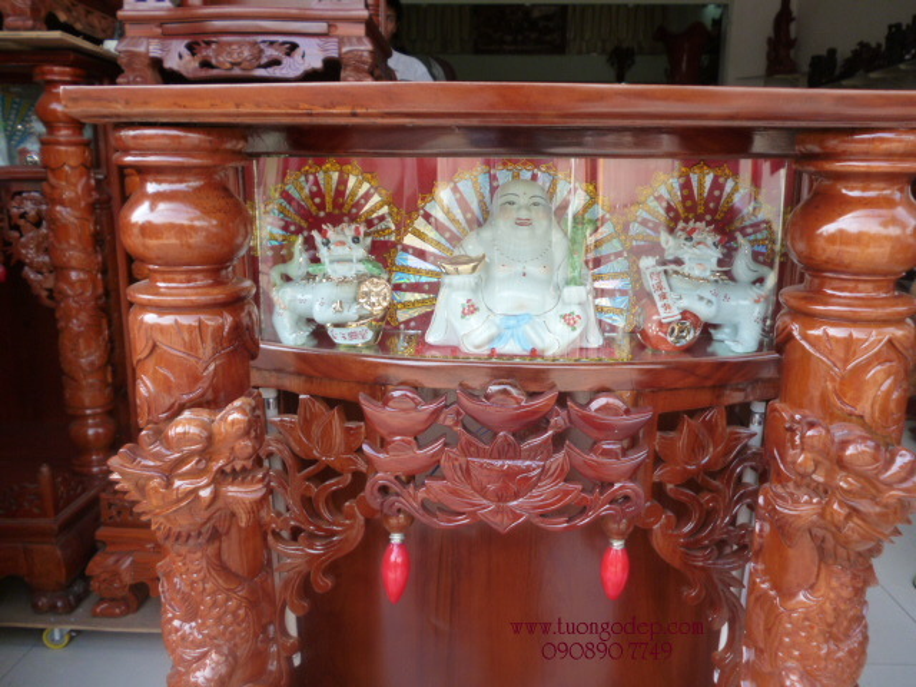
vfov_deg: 49.7
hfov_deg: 63.4
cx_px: 458
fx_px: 741
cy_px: 344
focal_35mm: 28
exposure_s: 1/80
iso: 160
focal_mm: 5
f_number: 3.1
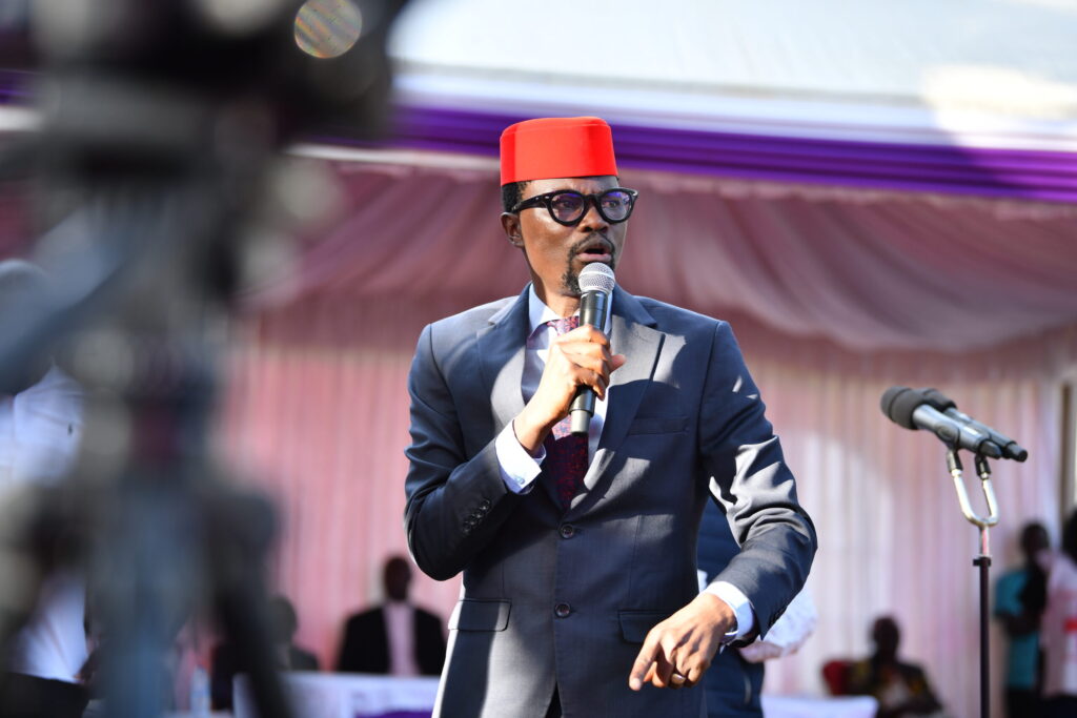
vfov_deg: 14.9
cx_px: 538
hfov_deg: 22.1
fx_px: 2753
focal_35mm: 92
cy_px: 359
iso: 250
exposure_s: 1/200
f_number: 2.8
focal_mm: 92
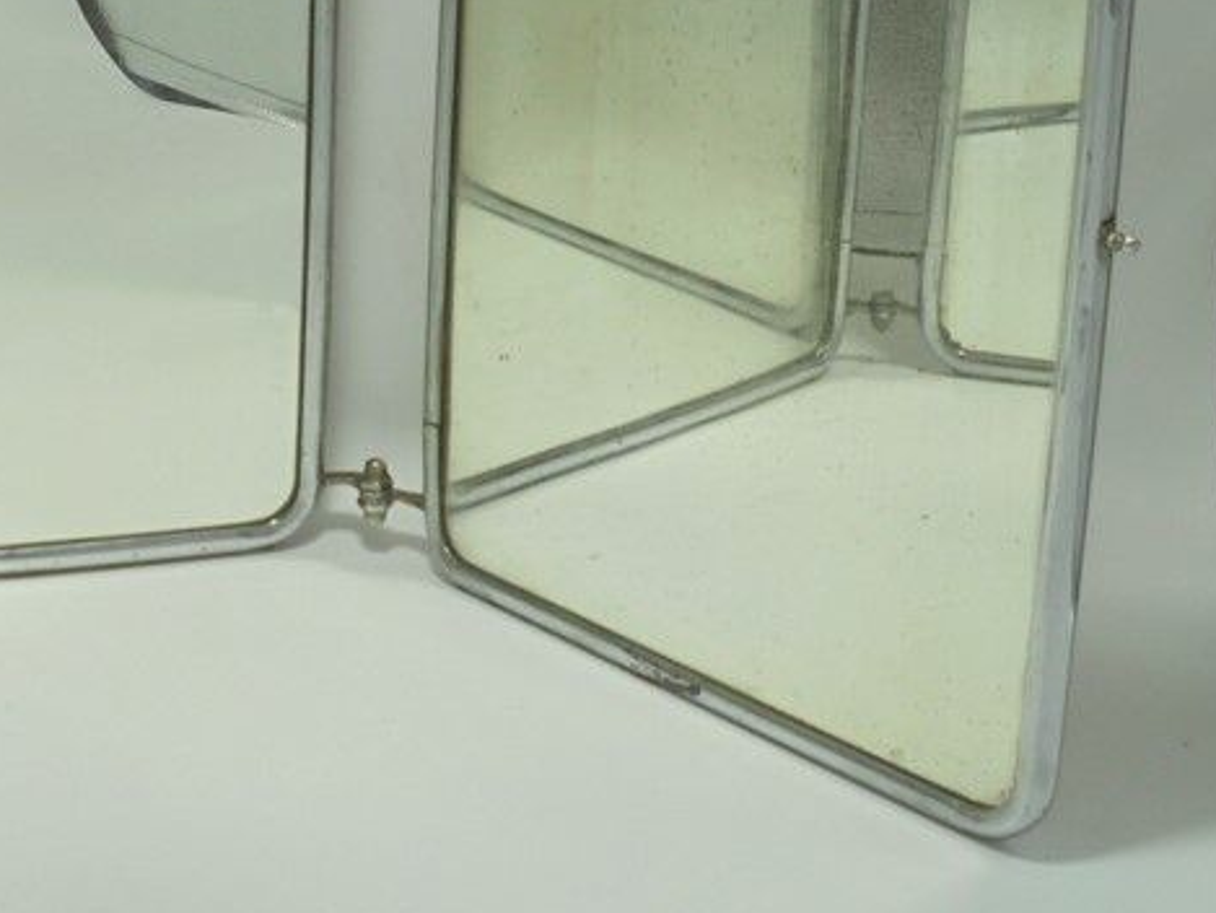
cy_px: 263
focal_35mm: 94
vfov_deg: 15.7
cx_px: 73
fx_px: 3303
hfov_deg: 20.4
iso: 100
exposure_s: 1/60
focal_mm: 8.9
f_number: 4.8
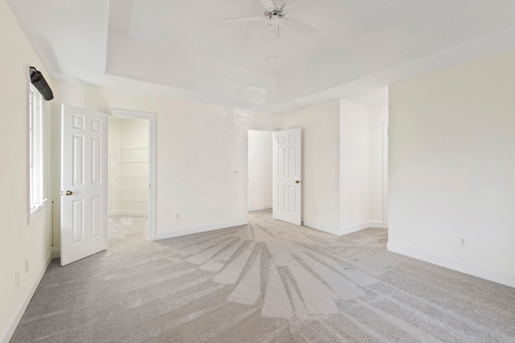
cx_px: 258
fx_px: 215
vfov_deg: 77.3
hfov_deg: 100.4
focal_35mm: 15
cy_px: 172
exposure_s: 1/2
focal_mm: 10
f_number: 8
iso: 100
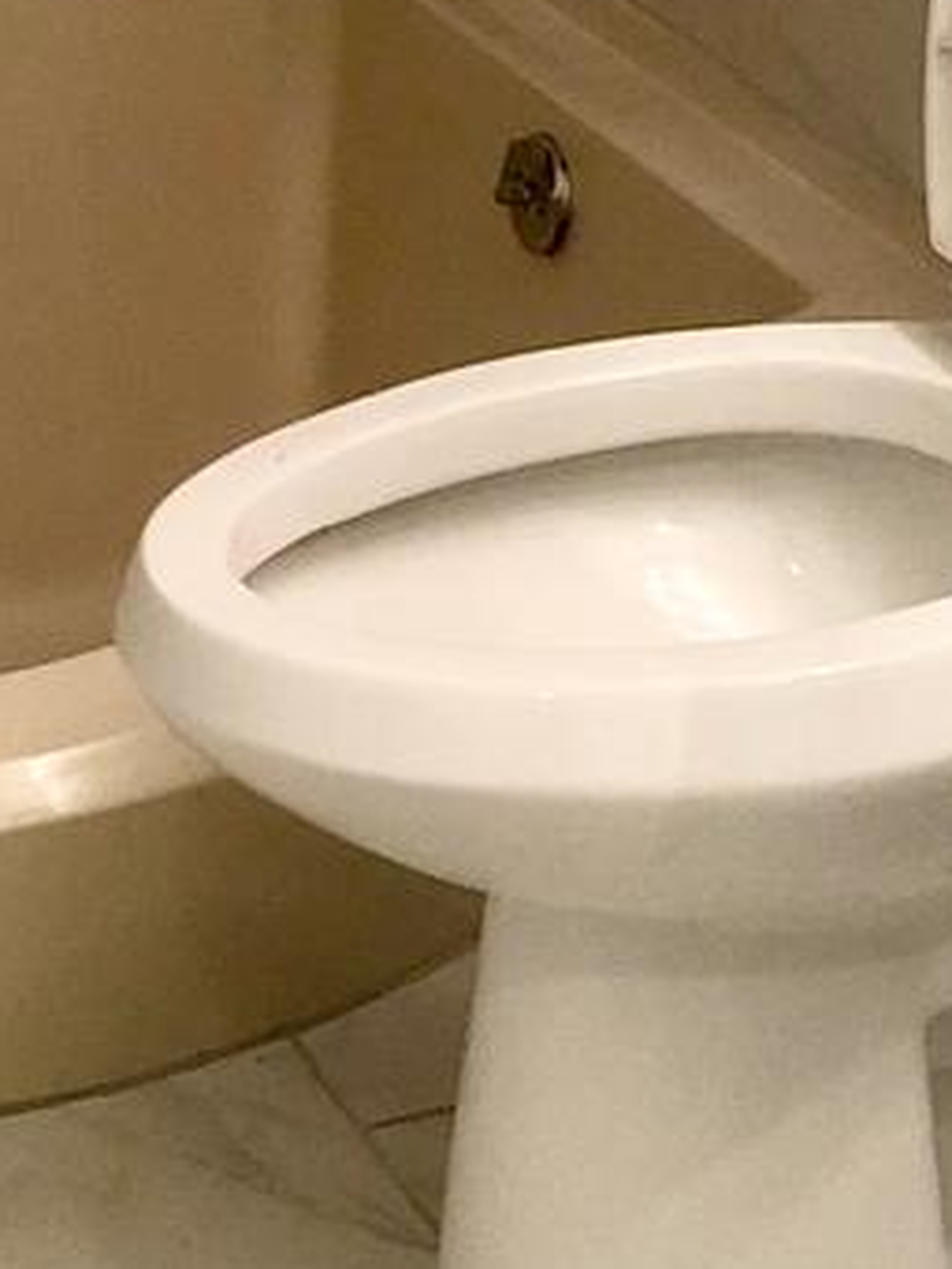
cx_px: 108
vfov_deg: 14.6
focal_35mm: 126
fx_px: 4617
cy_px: -592
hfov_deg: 11.7
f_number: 1.8
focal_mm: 3.99
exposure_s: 1/15
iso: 50
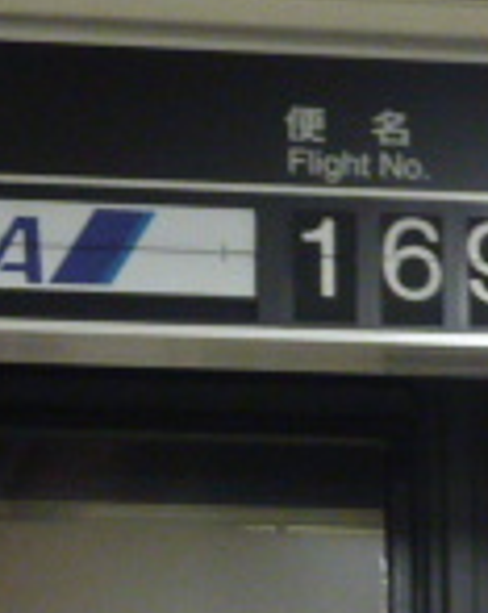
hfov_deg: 8.4
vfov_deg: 10.5
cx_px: 480
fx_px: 3314
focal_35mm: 183
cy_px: 146
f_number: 3.9
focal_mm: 7.4
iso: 400
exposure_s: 1/13
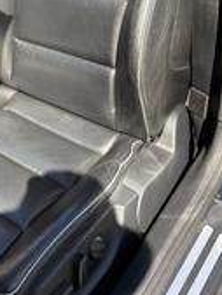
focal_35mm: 58
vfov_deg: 32.1
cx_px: 12
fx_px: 495
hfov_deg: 24.4
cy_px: 47
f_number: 1.6
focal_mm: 5.96
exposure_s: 1/680
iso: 64
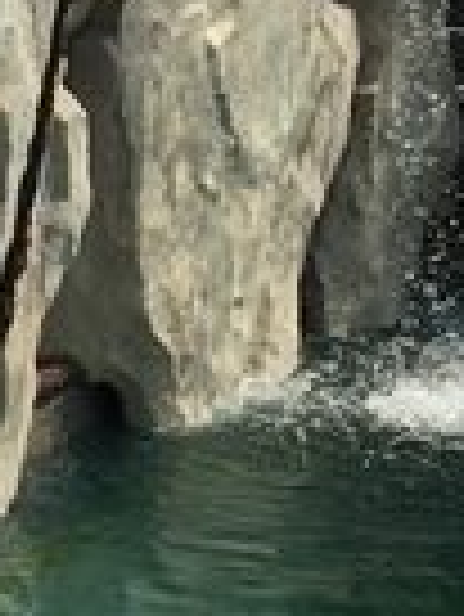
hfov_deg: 11.0
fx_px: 2409
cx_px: 140
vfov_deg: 14.1
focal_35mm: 135
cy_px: -171
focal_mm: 4.15
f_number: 2.2
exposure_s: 1/3300
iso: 32
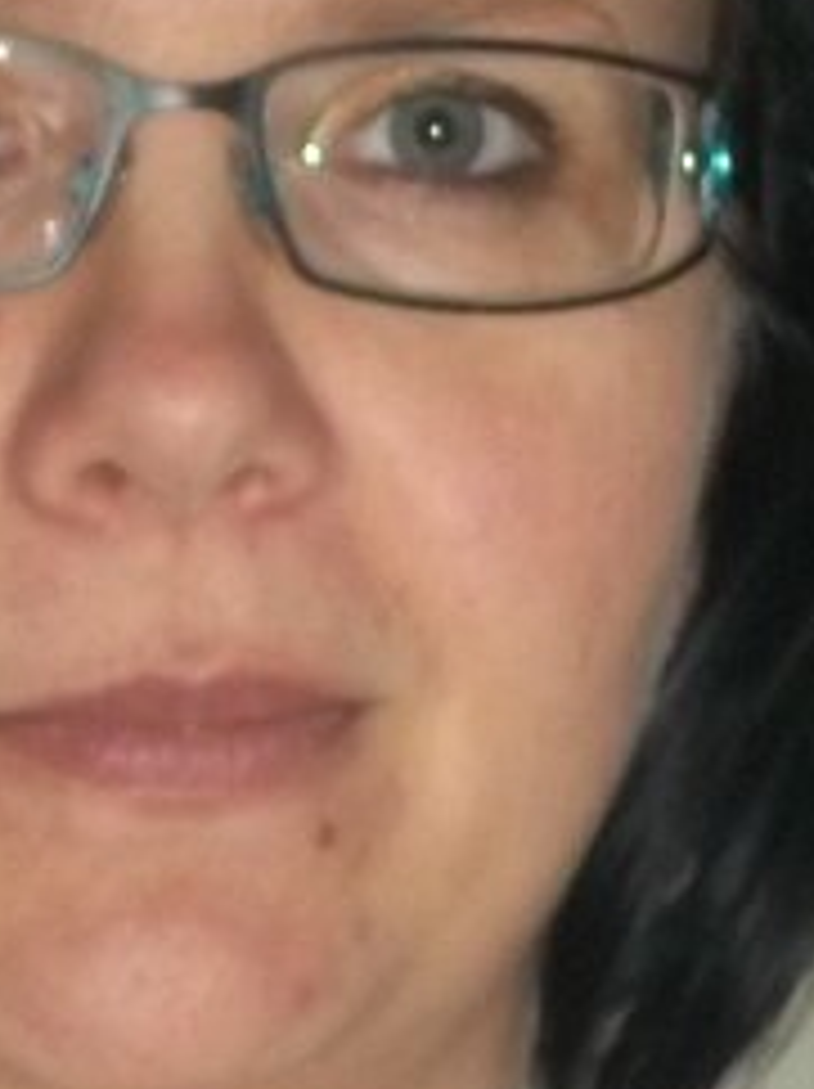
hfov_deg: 3.5
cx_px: 63
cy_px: 1048
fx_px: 13412
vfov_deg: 4.6
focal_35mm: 427
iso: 250
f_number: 5
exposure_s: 1/60
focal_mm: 15.4
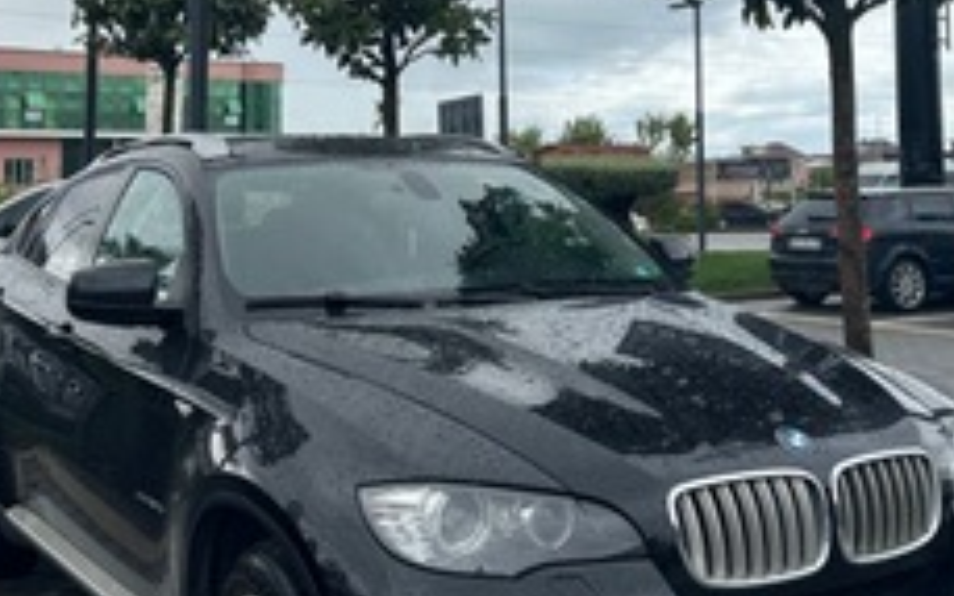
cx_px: 521
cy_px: 67
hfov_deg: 49.2
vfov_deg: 30.6
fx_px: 1040
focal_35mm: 40
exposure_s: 1/3356
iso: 80
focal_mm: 6.86
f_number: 1.78
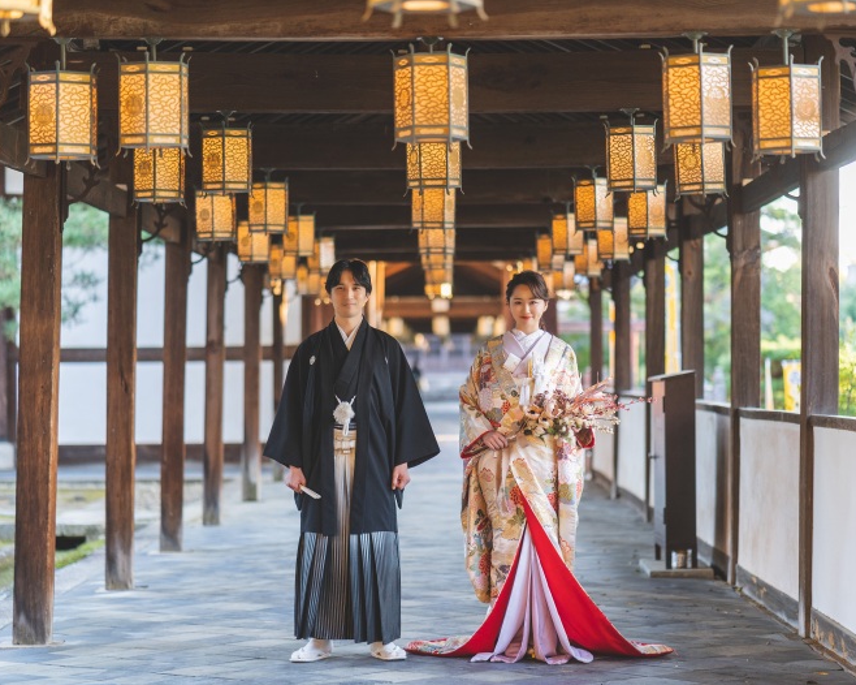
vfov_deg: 15.9
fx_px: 2457
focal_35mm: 97
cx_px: 444
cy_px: 344
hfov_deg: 19.8
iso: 320
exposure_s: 1/200
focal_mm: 85
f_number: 1.8
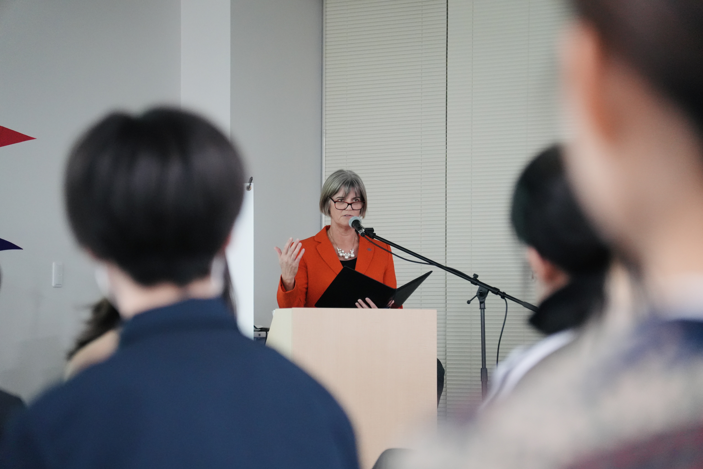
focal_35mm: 105
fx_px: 2050
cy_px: 234
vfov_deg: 13.0
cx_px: 352
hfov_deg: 19.5
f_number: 2.8
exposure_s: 1/200
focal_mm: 70
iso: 4000
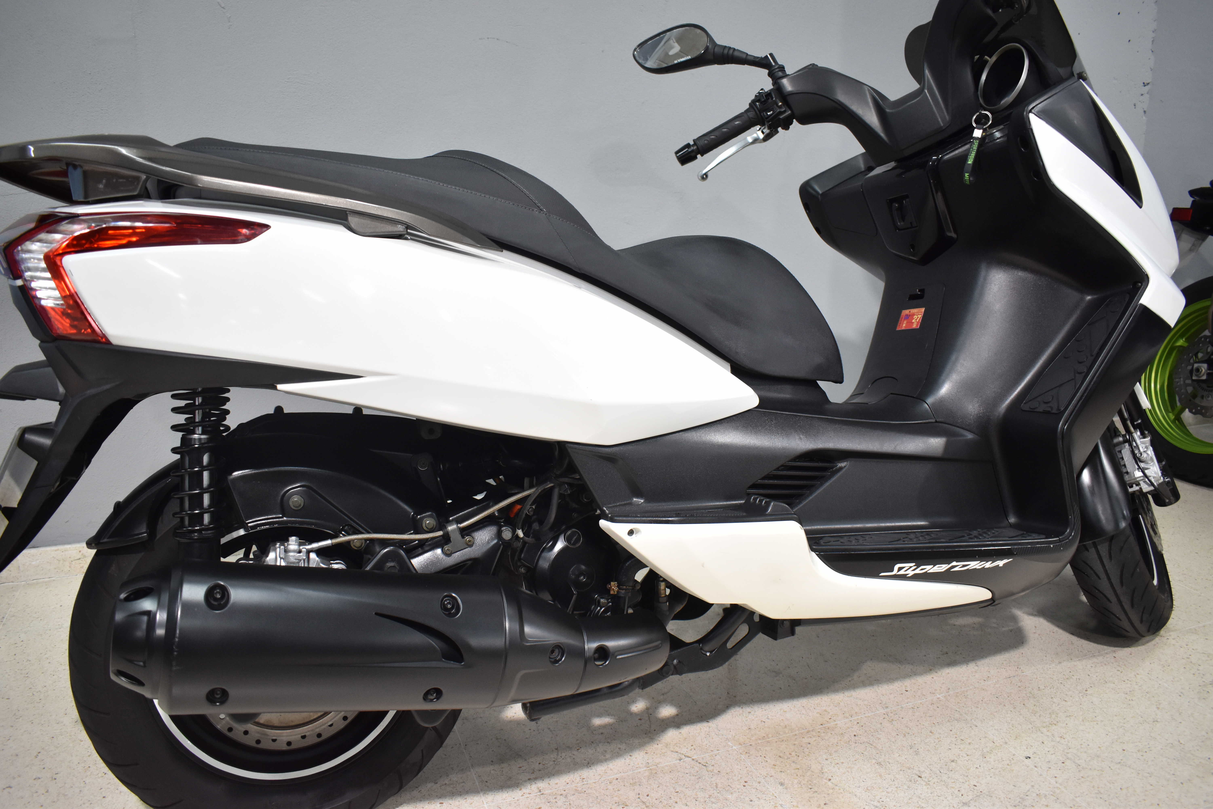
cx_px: 606
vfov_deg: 47.9
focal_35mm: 27
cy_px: 404
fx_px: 910
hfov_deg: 67.4
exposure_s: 1/50
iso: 800
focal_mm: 18
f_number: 3.5
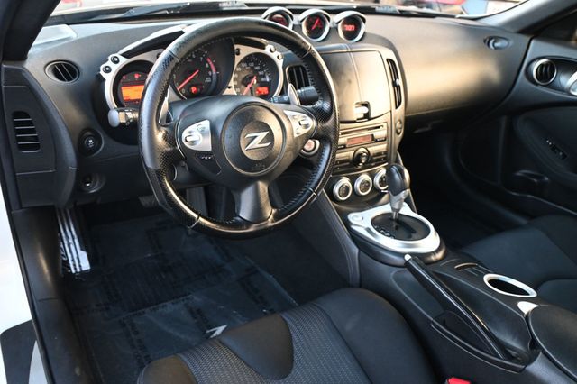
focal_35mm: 30
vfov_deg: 43.6
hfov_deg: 62.0
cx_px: 288
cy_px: 192
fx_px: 481
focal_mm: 20
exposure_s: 1/125
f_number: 3.8
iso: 1800
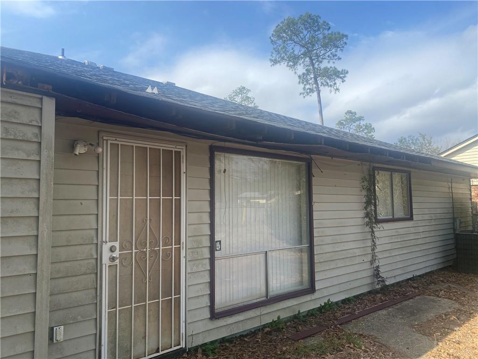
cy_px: 180
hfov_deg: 67.3
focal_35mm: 26
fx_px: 359
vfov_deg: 53.1
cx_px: 239
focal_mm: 4.25
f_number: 1.8
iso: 32
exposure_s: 1/2358
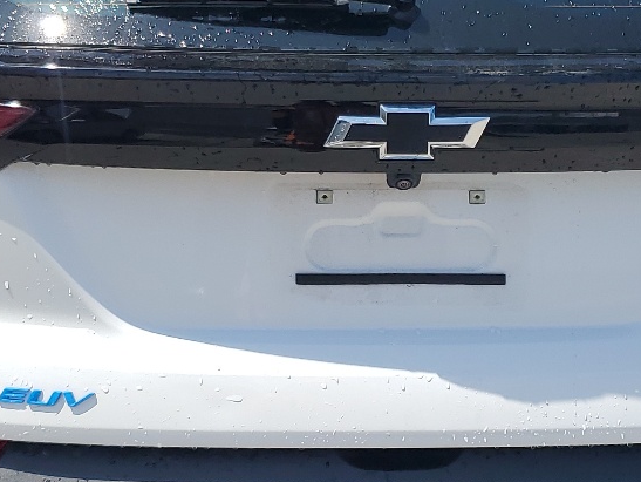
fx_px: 1408
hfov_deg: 25.6
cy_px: 233
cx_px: 402
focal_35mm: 76
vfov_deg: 19.4
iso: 50
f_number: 1.5
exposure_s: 1/3333
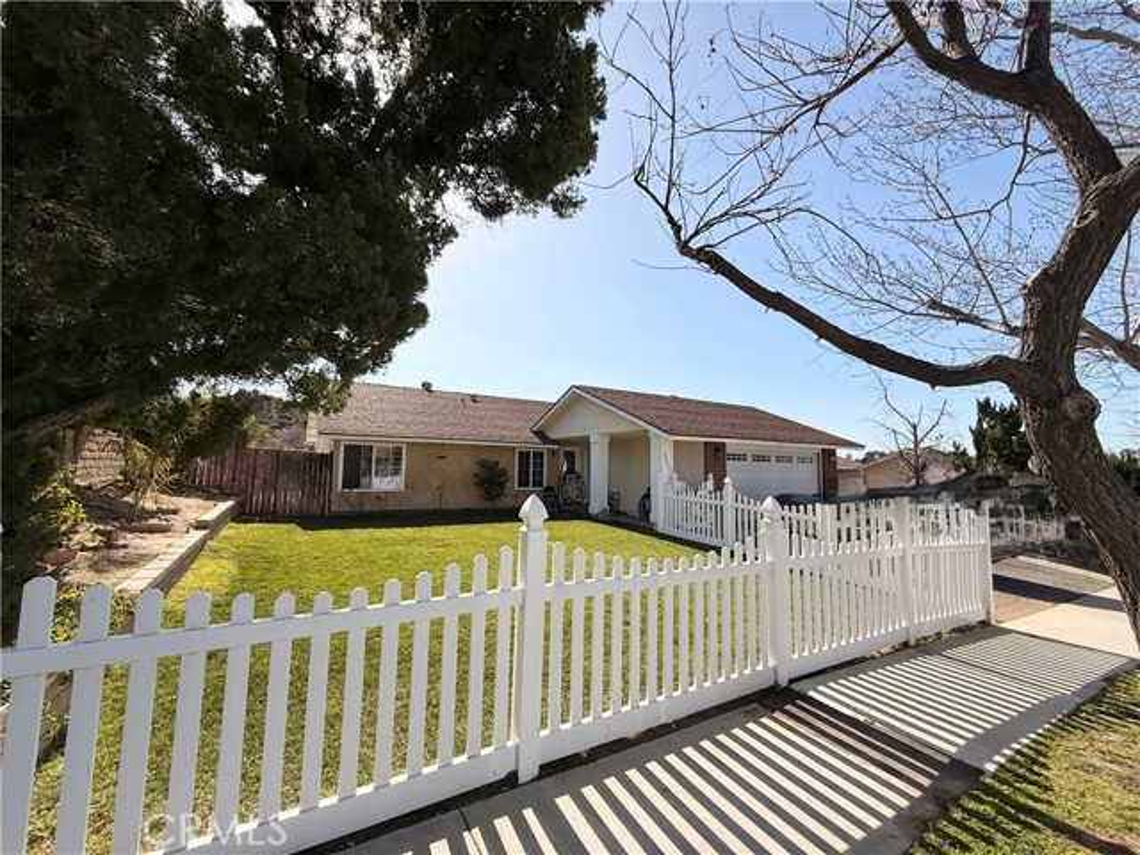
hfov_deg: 102.1
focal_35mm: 14
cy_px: 428
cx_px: 570
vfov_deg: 85.7
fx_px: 461
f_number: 2.2
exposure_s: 1/3125
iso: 50
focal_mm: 2.22
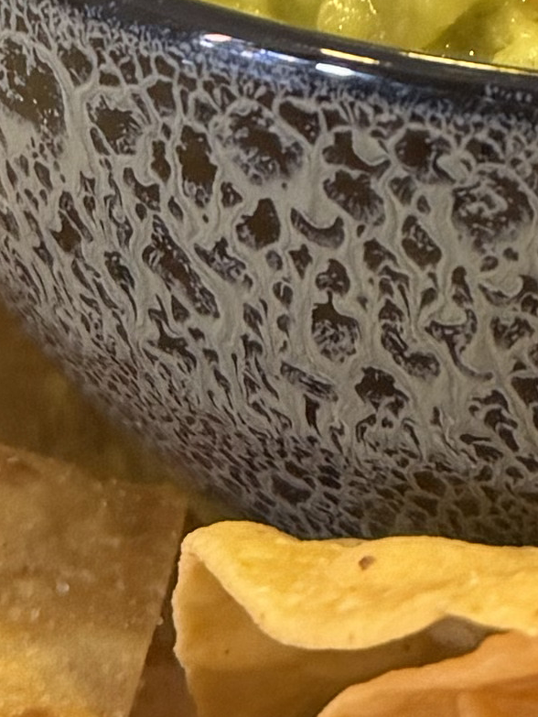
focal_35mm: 175
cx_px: 142
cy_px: -246
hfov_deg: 8.5
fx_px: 3623
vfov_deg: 11.0
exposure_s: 1/60
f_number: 1.78
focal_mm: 6.76
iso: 320
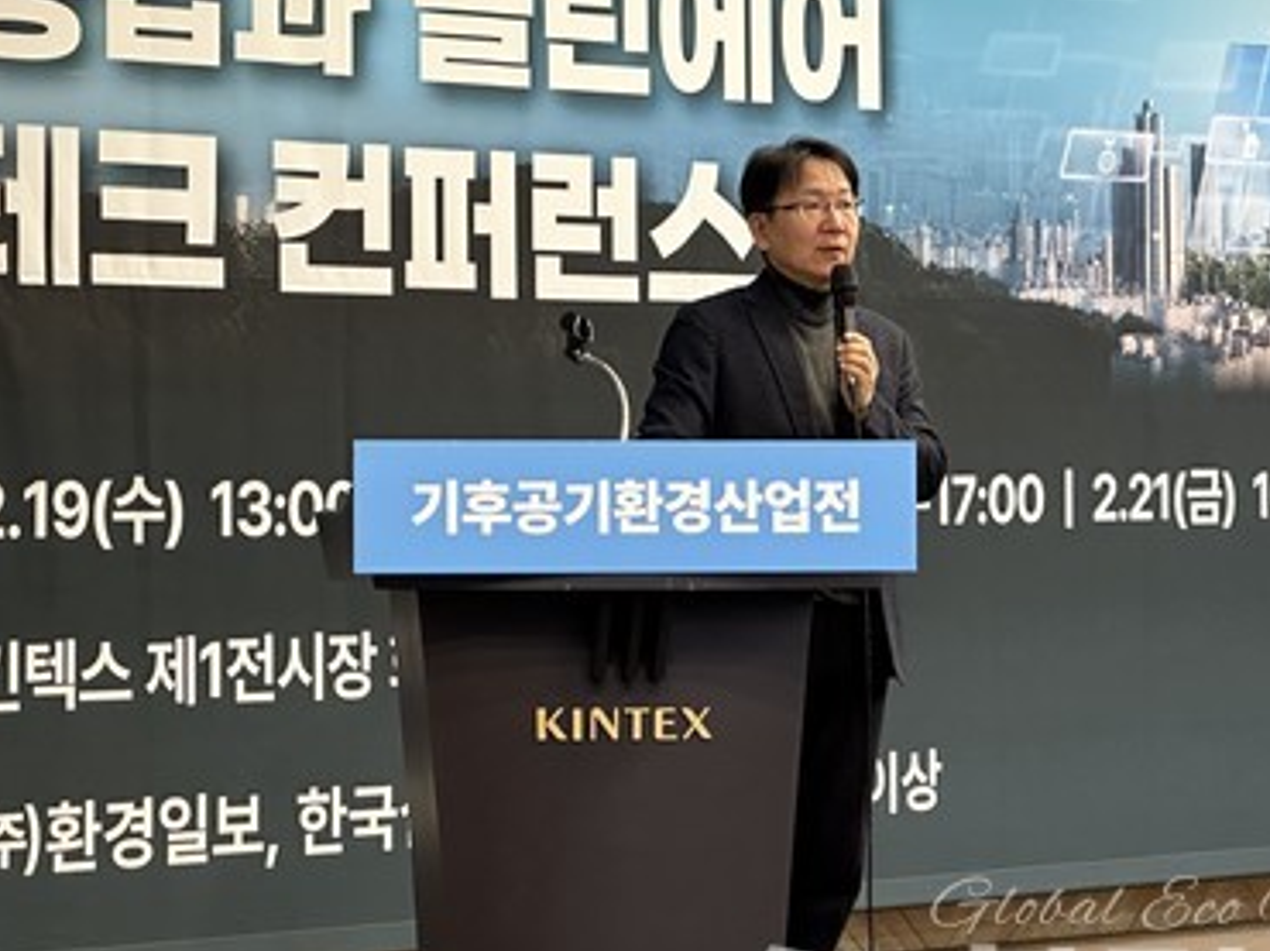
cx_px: 608
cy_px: 360
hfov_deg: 15.8
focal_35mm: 125
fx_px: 4583
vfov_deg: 11.8
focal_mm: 9
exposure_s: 1/60
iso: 320
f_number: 2.8
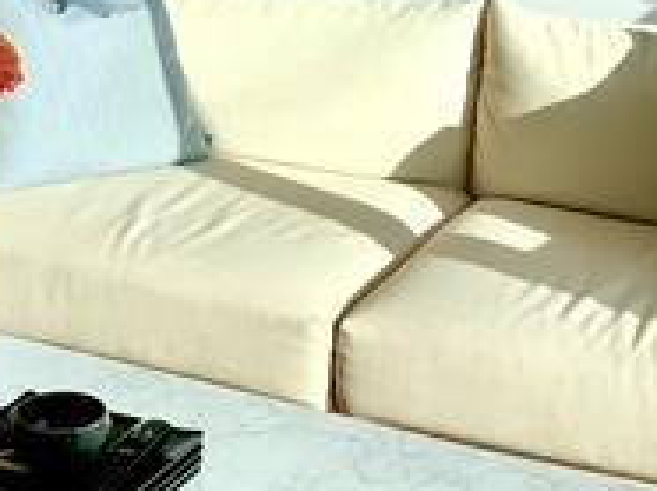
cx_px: 14
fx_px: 1896
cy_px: -39
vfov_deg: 14.4
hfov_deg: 19.2
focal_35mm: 100
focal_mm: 3
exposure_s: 1/556
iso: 16
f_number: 1.8
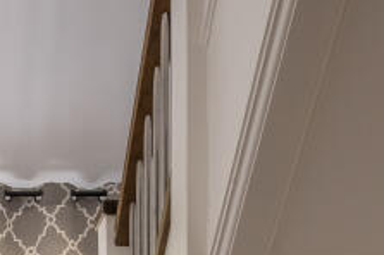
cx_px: 69
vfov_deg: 15.0
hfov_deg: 28.6
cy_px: 545
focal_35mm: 69
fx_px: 735
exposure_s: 1/4
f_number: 7.1
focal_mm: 10
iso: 250
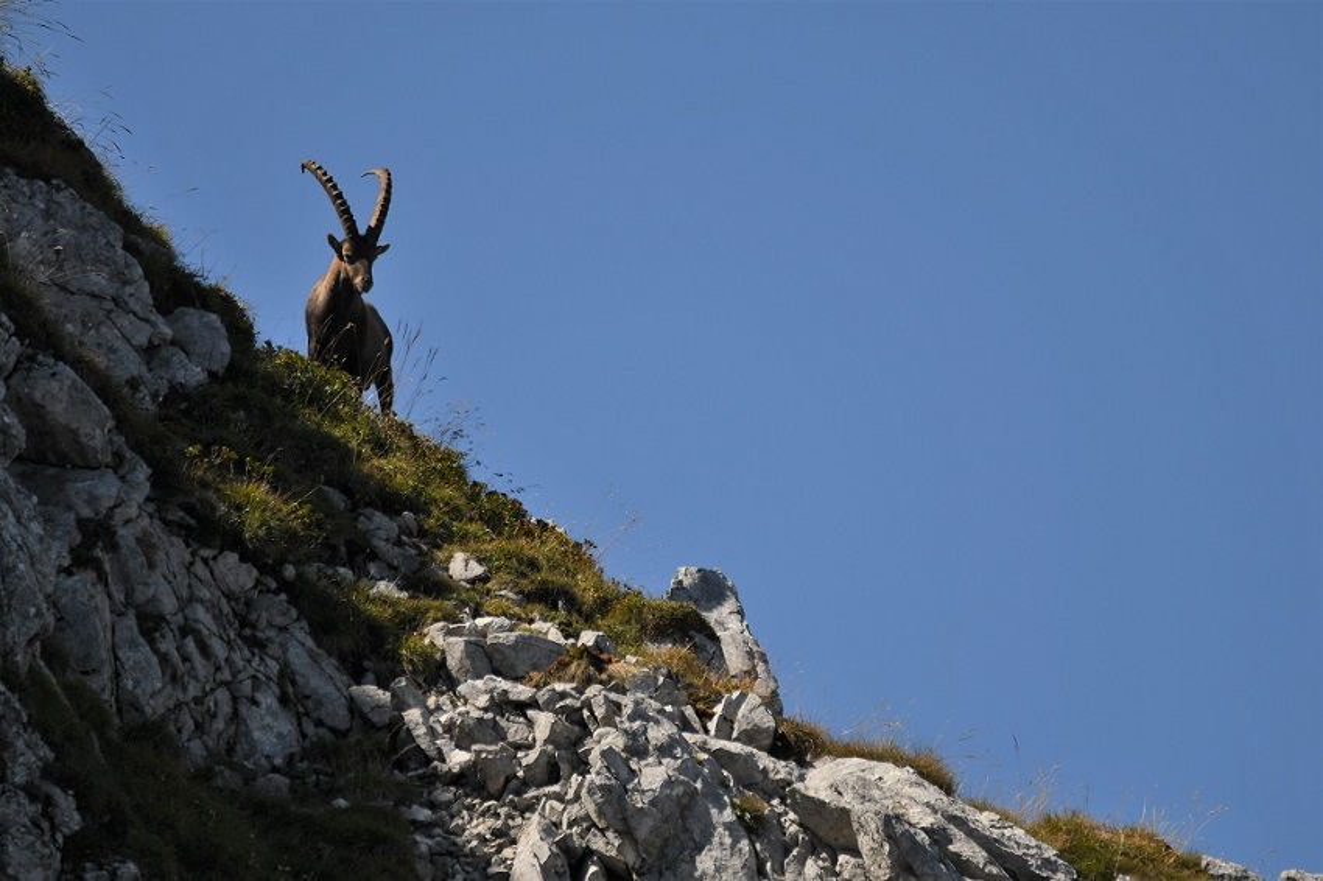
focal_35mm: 1100
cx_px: 662
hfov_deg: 1.9
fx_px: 40407
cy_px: 440
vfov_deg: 1.2
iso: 200
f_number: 6.3
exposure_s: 1/1600
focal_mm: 550
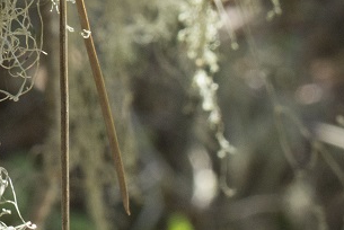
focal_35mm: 220
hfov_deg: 8.9
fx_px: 2104
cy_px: -270
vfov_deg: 6.1
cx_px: -315
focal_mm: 32
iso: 560
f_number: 11
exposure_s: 1/60
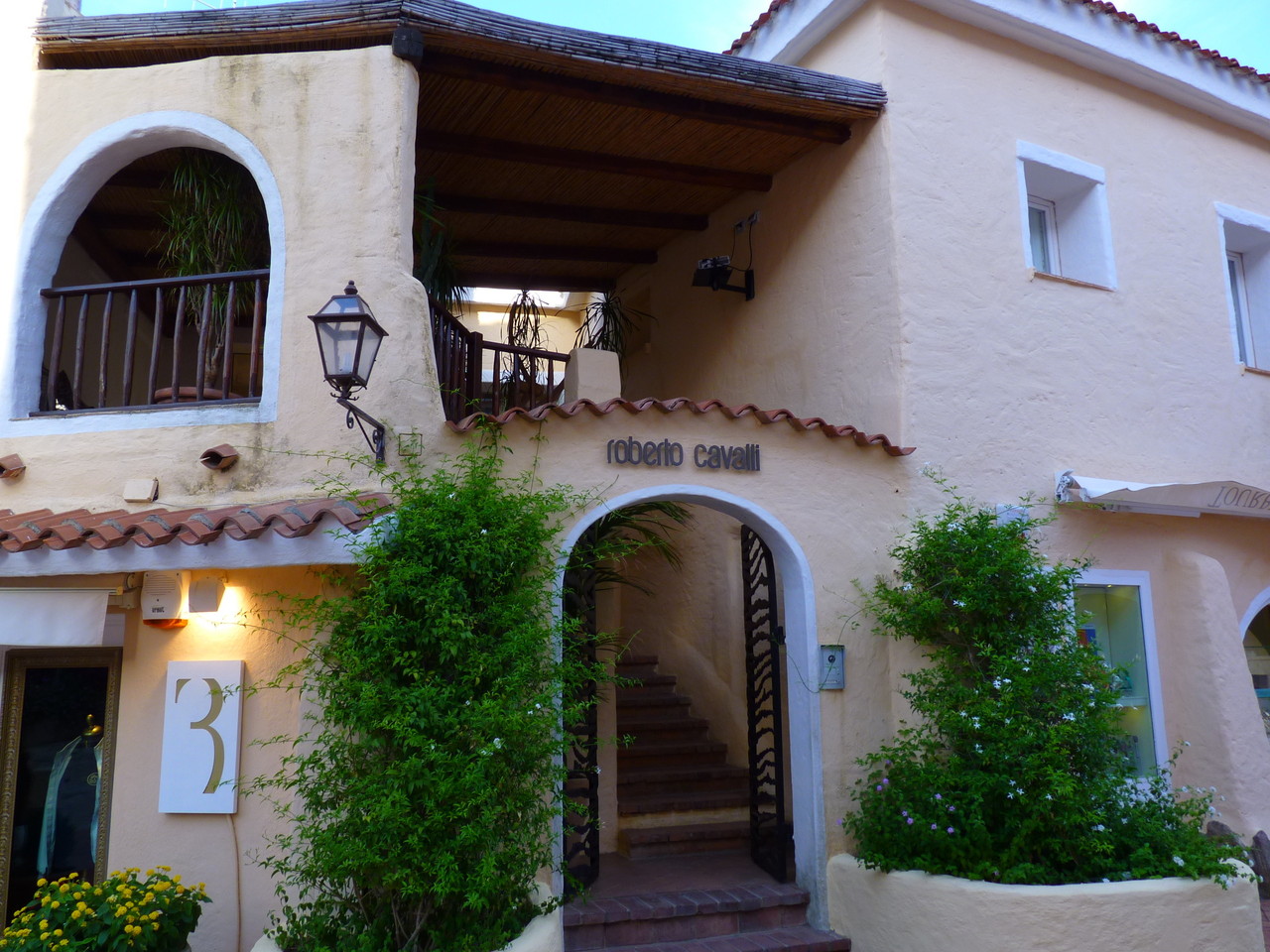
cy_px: 476
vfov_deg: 51.4
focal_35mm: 27
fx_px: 991
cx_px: 635
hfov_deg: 65.3
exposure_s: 1/125
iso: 80
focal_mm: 4.8
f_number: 3.6
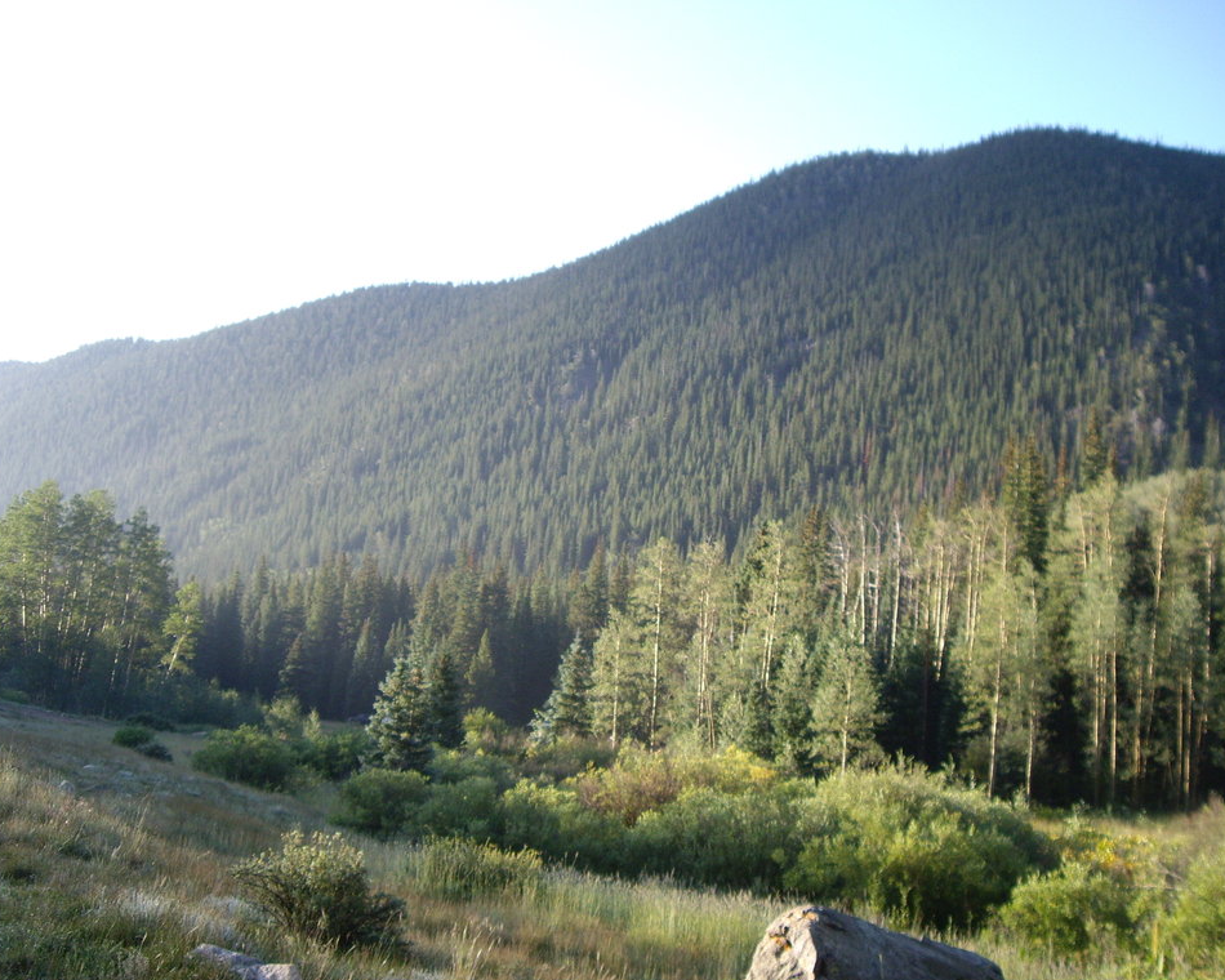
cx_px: 620
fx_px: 1450
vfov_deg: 37.3
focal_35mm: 40
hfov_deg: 45.8
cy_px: 494
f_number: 2.7
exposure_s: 1/250
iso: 100
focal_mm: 6.2
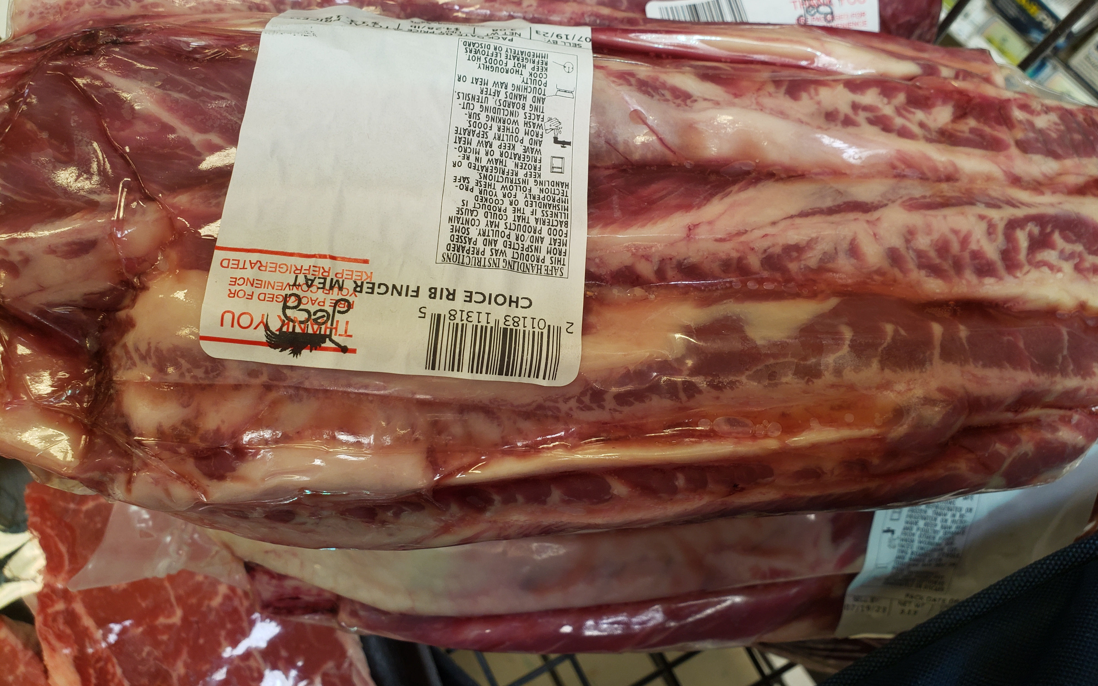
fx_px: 838
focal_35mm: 28
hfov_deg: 66.5
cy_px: 275
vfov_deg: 44.3
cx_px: 556
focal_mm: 4.3
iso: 100
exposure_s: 1/60
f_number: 2.4
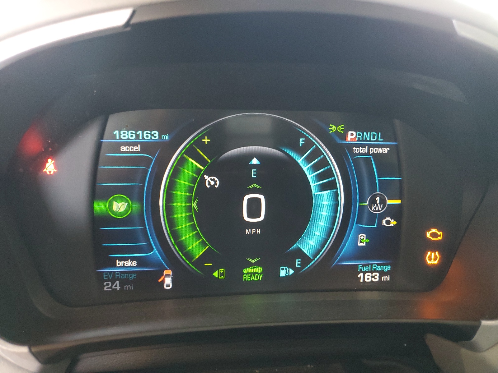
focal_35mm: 26
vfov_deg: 53.1
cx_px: 249
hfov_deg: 67.3
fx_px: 374
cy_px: 186
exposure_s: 1/20
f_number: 1.5
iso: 296
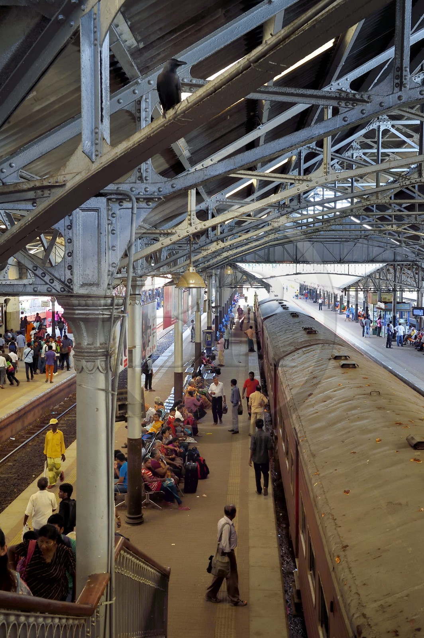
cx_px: 212
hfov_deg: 35.0
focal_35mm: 38
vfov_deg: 50.7
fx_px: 672
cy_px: 319
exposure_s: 1/50
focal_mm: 38
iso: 1600
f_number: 13
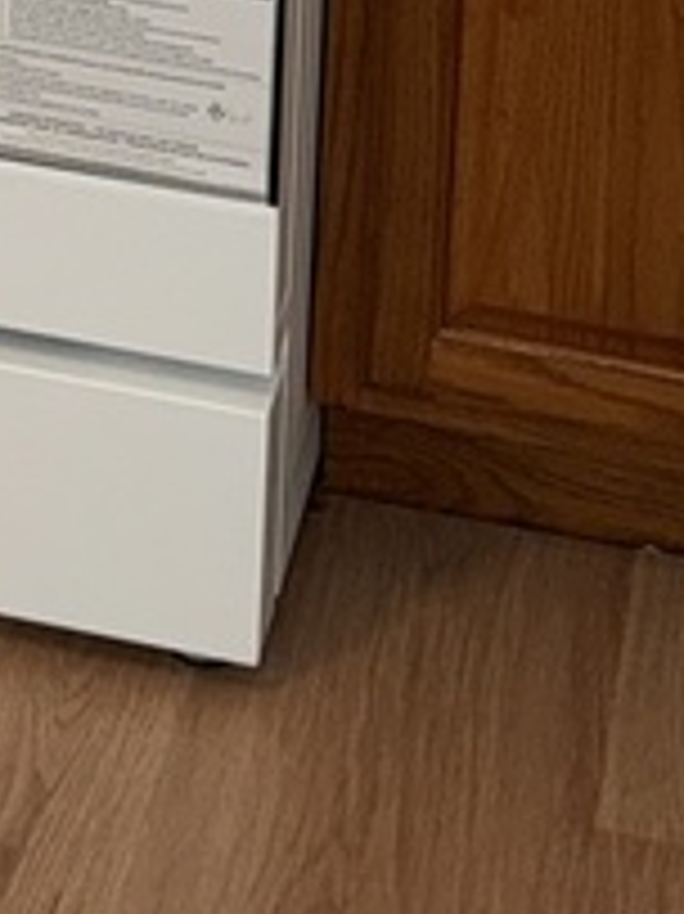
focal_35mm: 128
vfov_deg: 12.7
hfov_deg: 11.4
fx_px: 3376
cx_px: -40
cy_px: -1112
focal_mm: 6.76
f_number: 1.78
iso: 64
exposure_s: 1/47
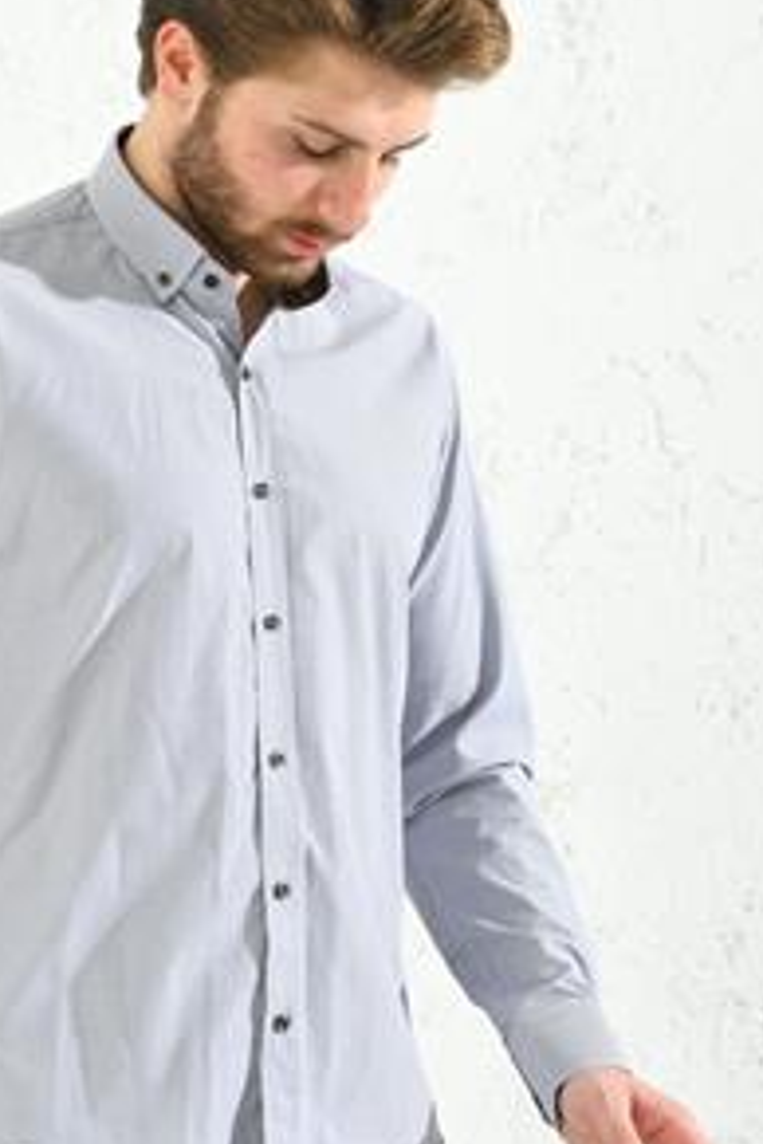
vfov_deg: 8.0
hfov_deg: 5.4
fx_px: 8138
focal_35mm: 256
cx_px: 205
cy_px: 694
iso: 125
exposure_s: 1/160
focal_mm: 160
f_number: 6.3
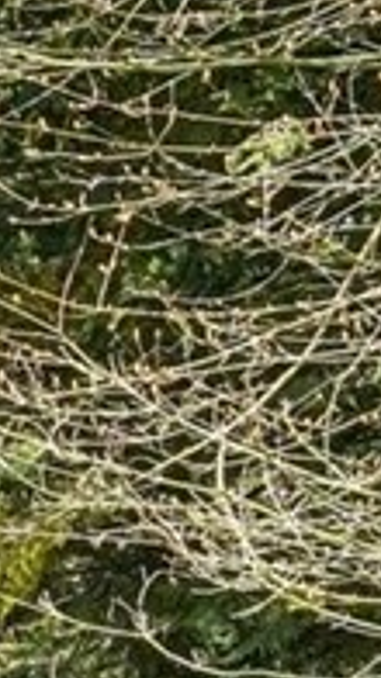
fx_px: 2609
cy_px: 1254
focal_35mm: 145
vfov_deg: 13.2
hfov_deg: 4.2
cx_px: -2423
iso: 1600
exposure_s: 1/400
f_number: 8
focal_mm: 16
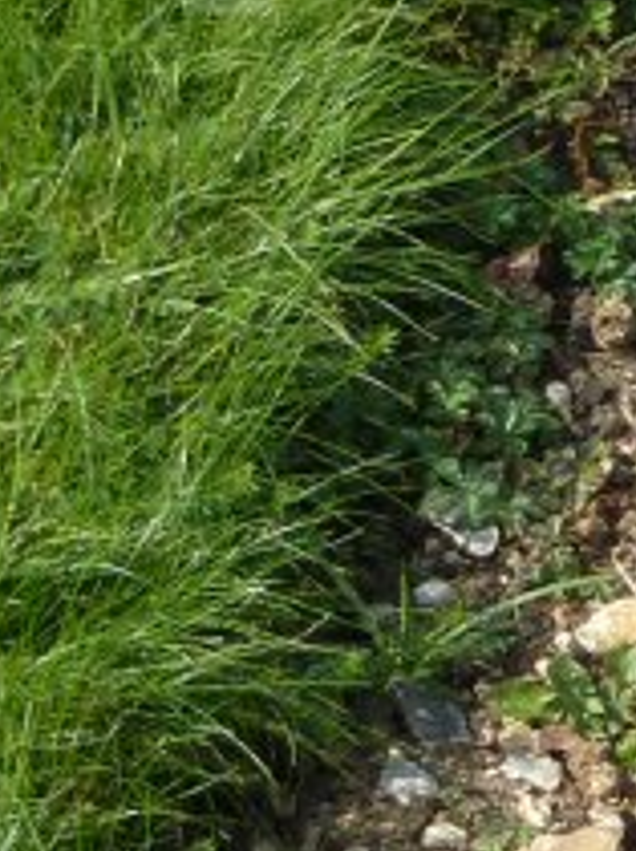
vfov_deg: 10.6
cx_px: 995
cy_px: 300
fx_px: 4566
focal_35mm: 186
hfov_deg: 7.8
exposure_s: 1/500
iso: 100
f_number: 4
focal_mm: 4.4
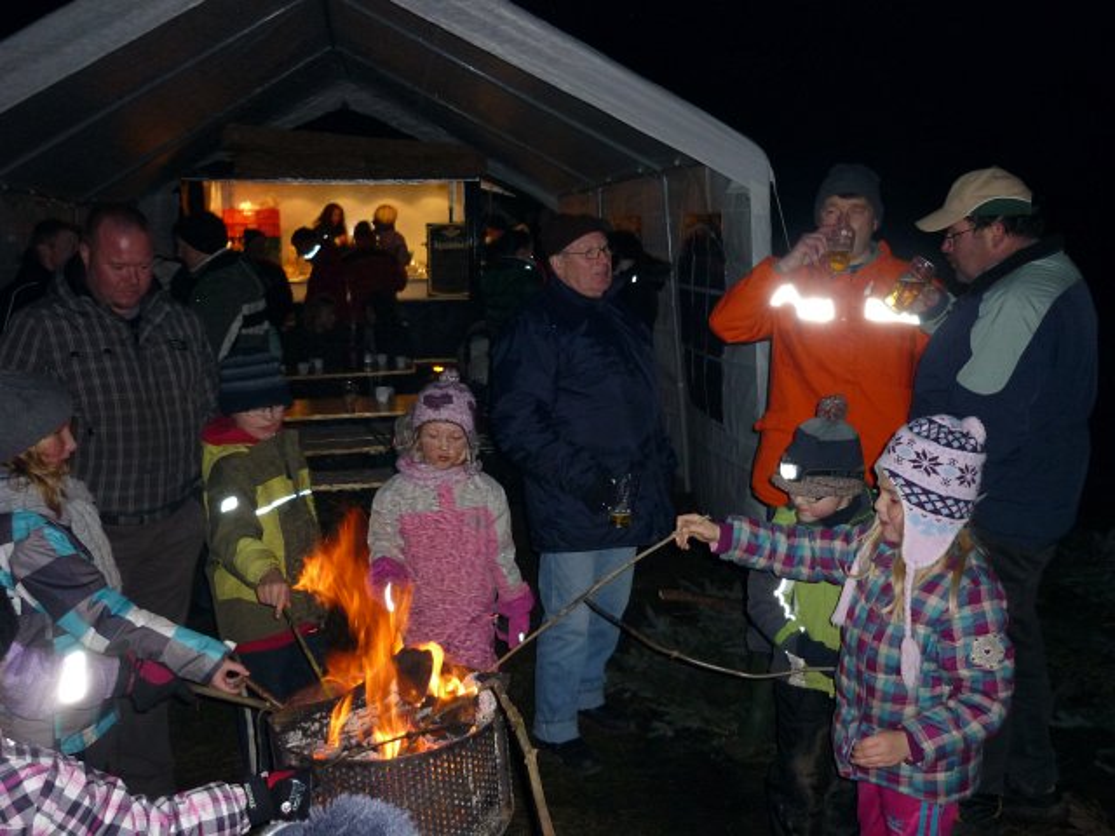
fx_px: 1063
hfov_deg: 55.4
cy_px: 418
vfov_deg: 42.9
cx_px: 558
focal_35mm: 33
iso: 200
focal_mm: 5.5
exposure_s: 1/30
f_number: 2.8
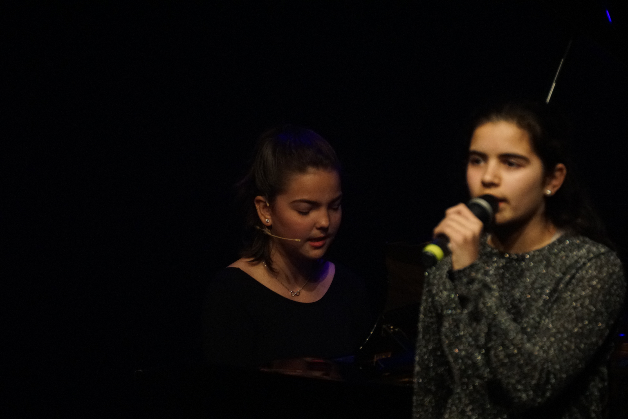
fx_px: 7849
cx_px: 314
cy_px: 210
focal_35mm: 450
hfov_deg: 4.6
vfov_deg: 3.1
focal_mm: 300
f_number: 6.3
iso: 1600
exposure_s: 1/60
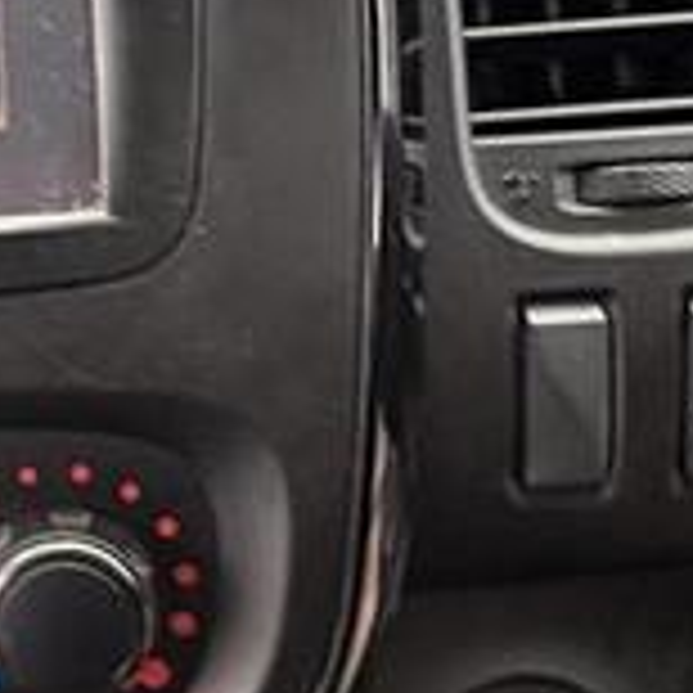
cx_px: -36
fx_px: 1631
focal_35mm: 72
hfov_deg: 22.8
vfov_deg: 23.9
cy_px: 252
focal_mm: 2.22
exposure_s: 1/99
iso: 160
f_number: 2.2
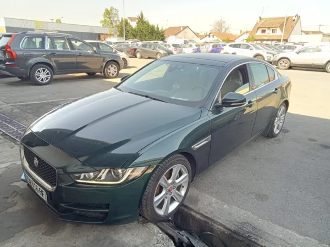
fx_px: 267
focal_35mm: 28
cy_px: 124
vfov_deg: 49.7
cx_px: 165
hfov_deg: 63.4
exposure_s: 1/100
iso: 148
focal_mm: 3.46
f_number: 2.2
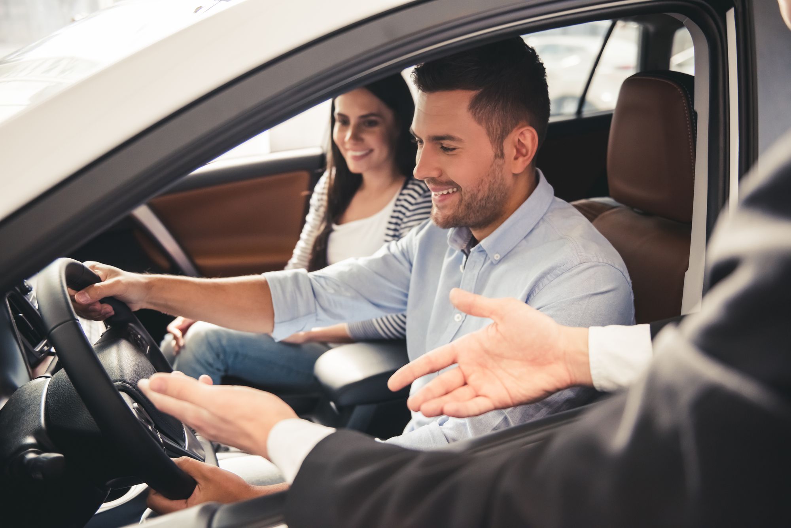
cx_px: 396
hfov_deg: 55.8
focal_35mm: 34
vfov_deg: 38.9
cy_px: 264
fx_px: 747
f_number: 2.8
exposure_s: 1/1600
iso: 800
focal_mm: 34
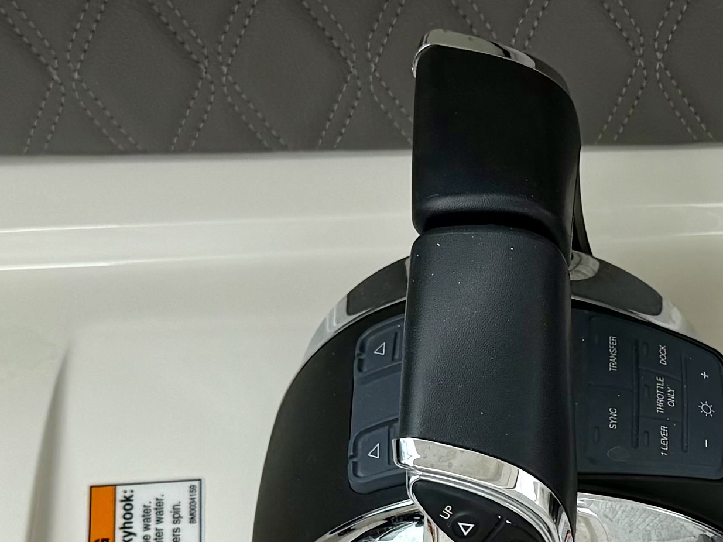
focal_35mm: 111
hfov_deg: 17.0
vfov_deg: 13.1
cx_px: 847
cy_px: 582
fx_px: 2318
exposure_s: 1/2110
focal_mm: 6.76
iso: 80
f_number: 1.78
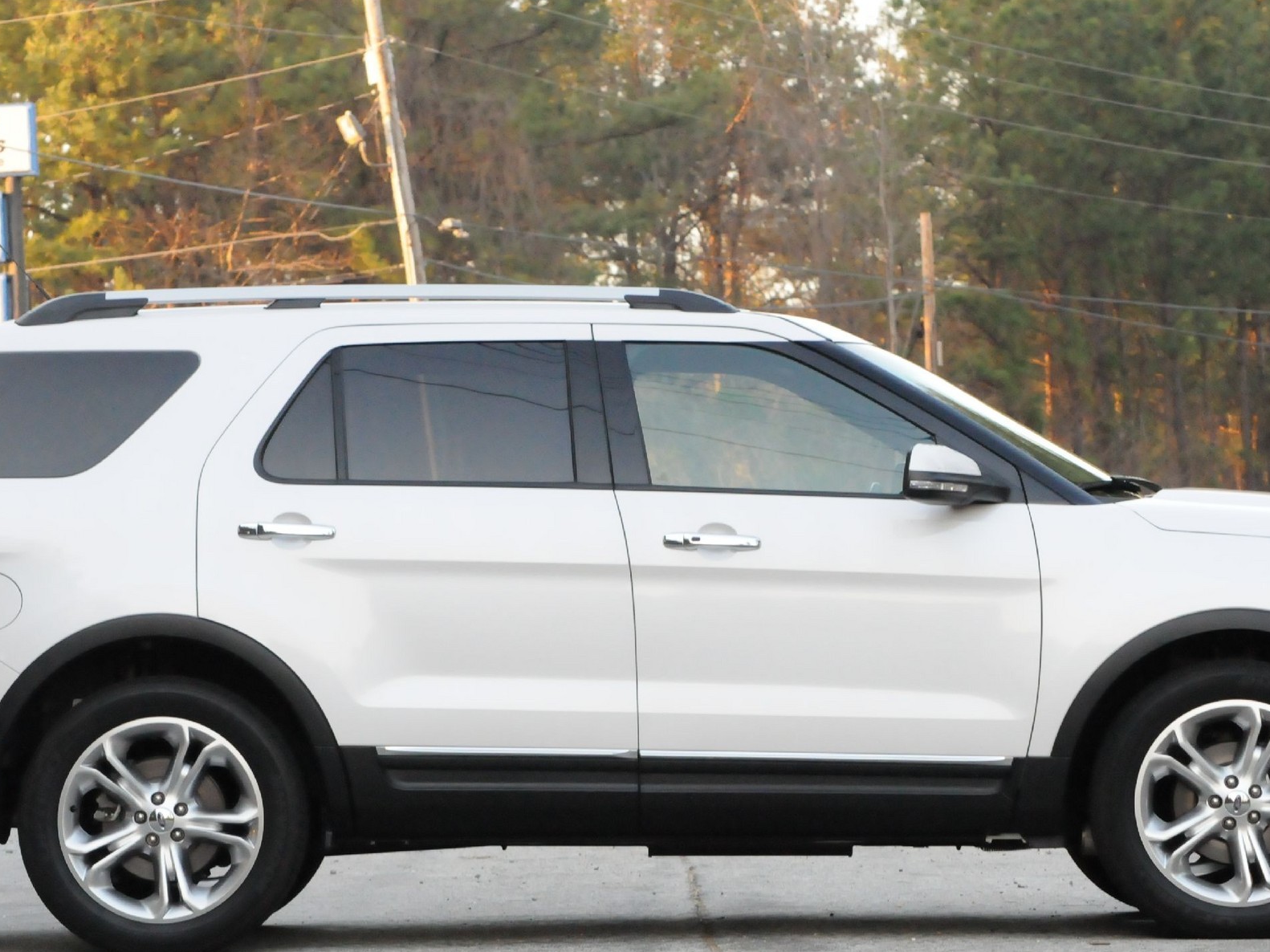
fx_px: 6264
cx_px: 639
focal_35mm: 171
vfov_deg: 8.7
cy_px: 511
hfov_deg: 11.6
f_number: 9
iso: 2500
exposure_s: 1/320
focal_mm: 75
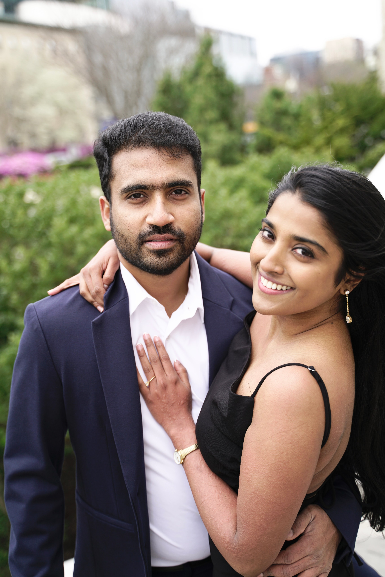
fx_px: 754
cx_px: 192
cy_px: 288
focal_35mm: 47
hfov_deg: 28.7
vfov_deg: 41.9
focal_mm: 47
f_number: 2.8
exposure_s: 1/500
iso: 100
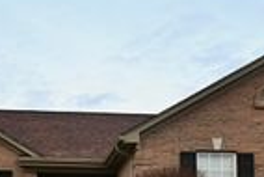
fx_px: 646
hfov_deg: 23.0
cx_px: 95
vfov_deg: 14.9
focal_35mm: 88
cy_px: 225
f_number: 5.3
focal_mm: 17
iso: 200
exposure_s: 1/160
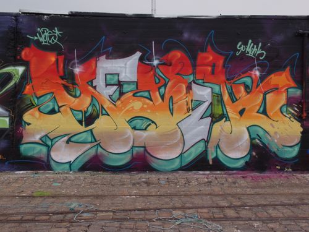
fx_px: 446
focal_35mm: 50
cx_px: 154
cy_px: 116
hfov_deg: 38.2
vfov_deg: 29.1
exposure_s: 1/200
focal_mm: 10.83
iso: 100
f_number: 2.8
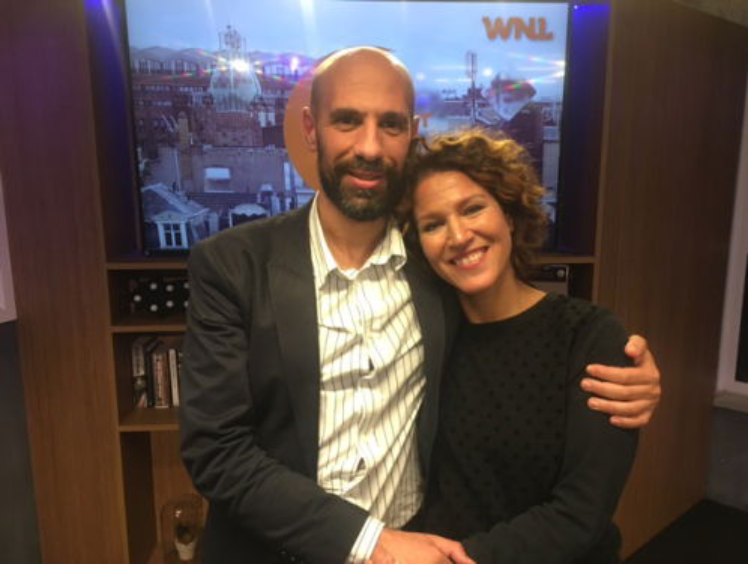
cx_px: 374
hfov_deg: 61.6
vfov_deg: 48.3
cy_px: 282
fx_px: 628
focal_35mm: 29
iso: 160
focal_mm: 4.15
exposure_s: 1/33
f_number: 2.2
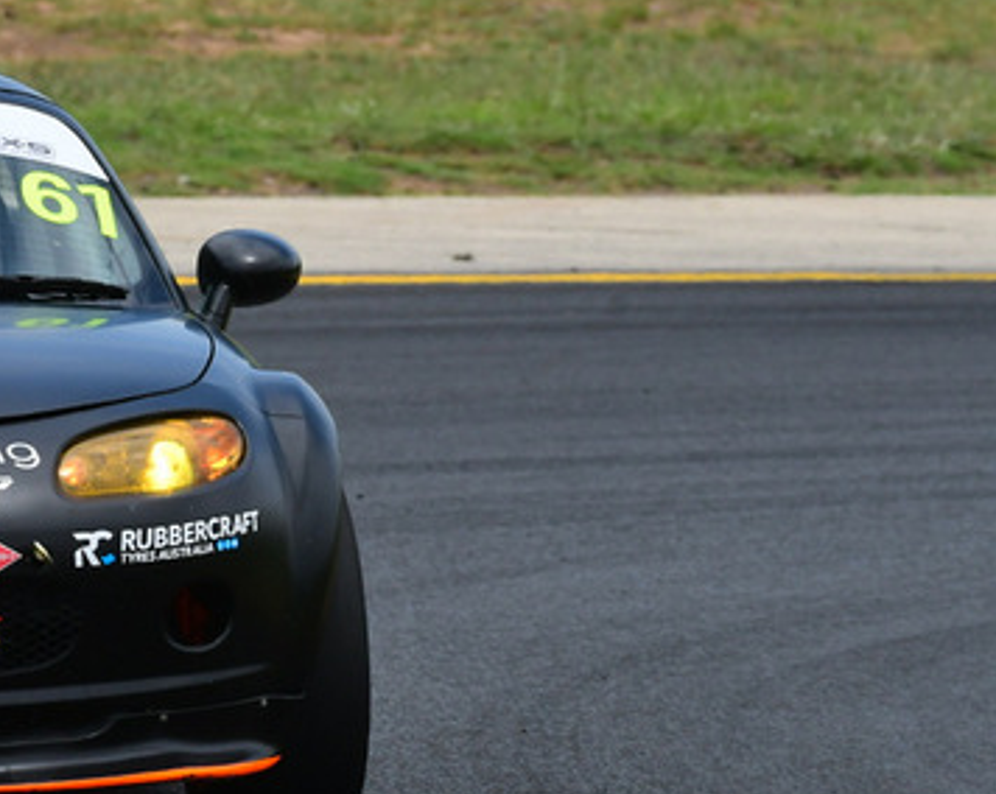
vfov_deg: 1.5
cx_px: 34
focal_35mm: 1014
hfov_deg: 1.9
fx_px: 29858
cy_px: 349
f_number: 11
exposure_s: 1/640
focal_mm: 320
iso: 500
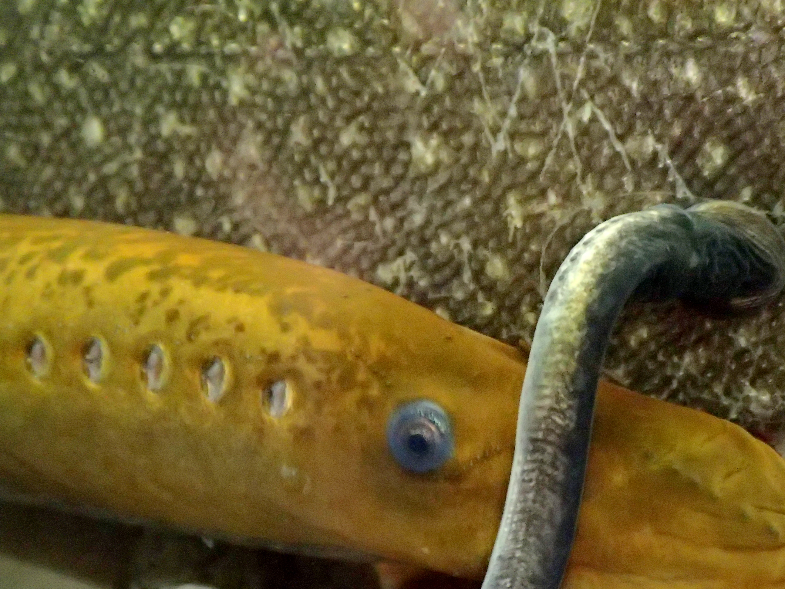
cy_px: 357
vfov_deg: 31.4
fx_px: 1043
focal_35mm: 46
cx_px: 494
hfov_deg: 40.9
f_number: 2.3
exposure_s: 1/30
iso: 1250
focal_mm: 5.5
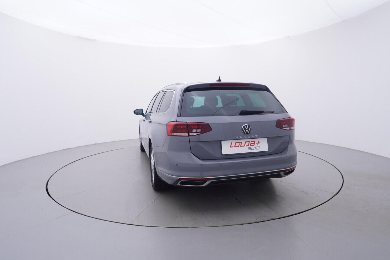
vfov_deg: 56.2
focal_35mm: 22
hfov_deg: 77.3
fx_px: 244
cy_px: 130
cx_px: 195
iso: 200
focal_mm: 15
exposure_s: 1/80
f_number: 5
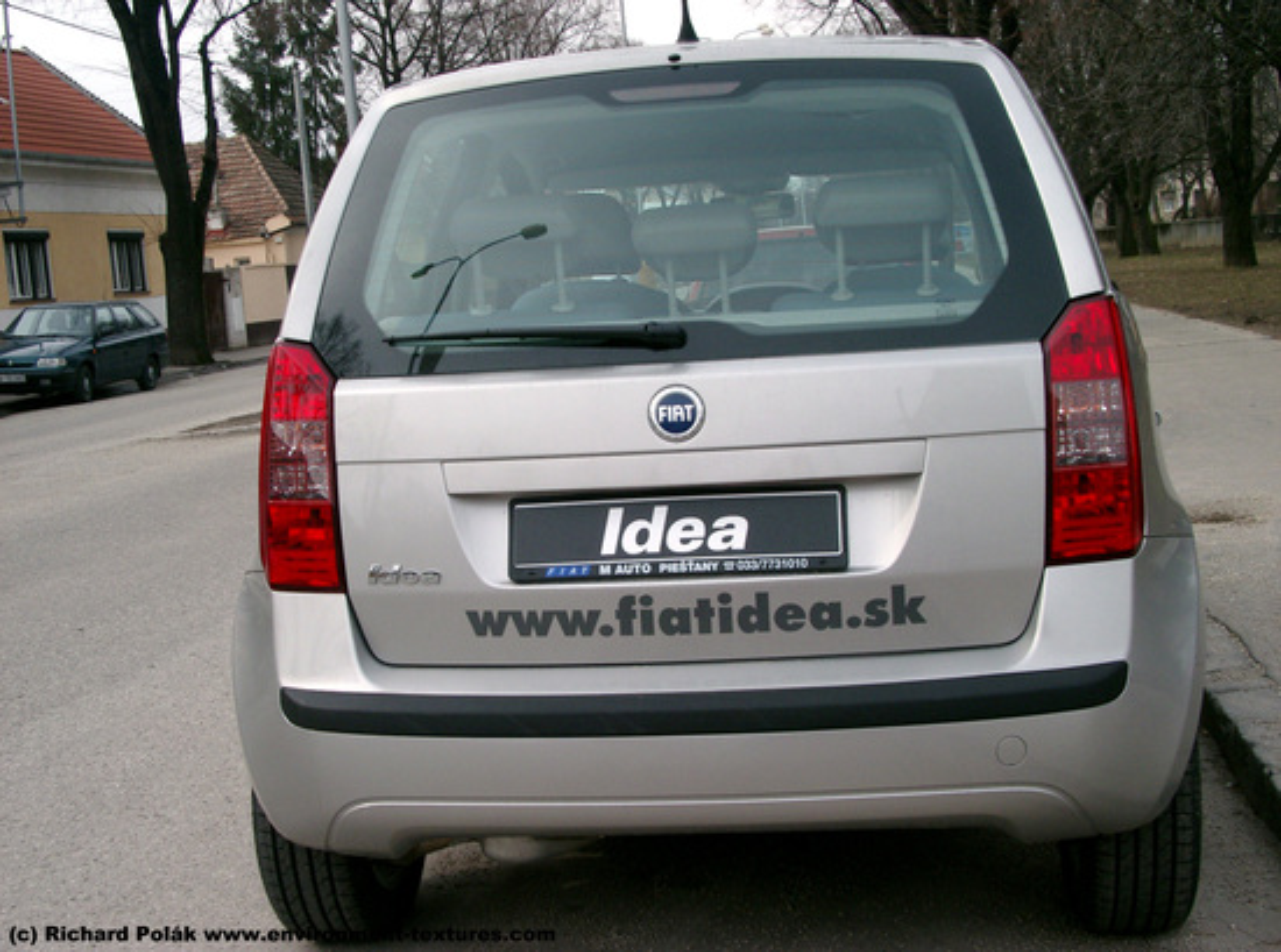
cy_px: 476
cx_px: 640
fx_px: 1845
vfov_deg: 29.0
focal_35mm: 50
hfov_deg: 38.3
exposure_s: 1/500
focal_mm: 10.2
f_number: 5.8
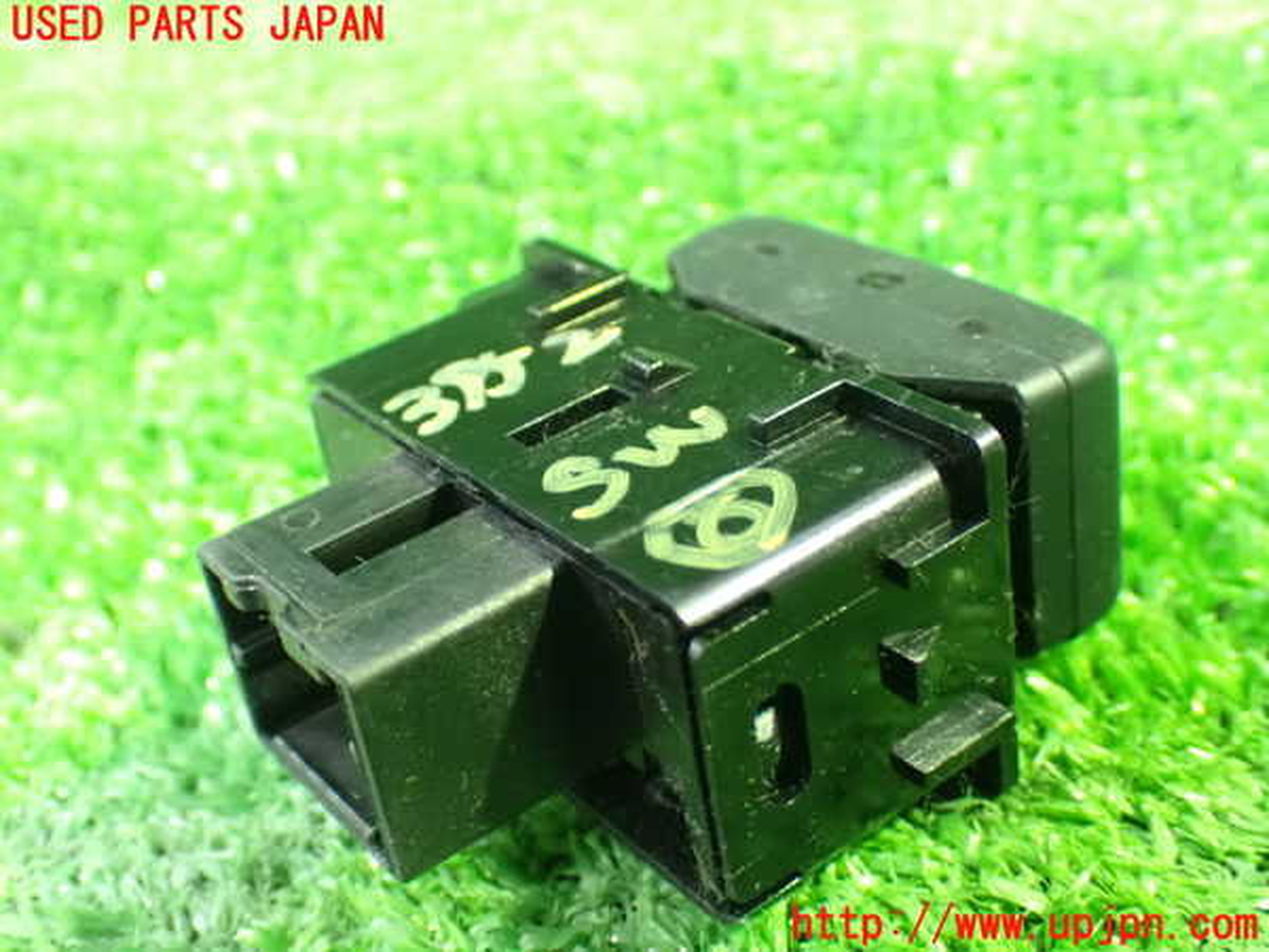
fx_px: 1723
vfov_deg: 30.9
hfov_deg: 40.4
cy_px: 476
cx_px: 634
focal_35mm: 47
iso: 1600
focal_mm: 8.4
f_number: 3.1
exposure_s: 1/13
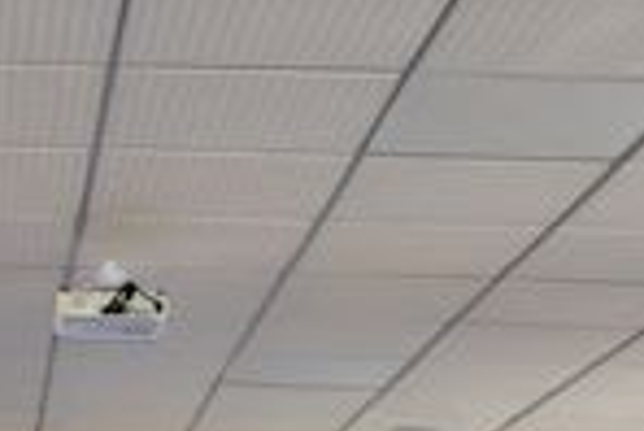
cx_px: 70
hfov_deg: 15.2
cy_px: 877
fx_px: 2382
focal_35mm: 133
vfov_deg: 9.6
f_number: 5
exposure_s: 1/100
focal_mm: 32
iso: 800
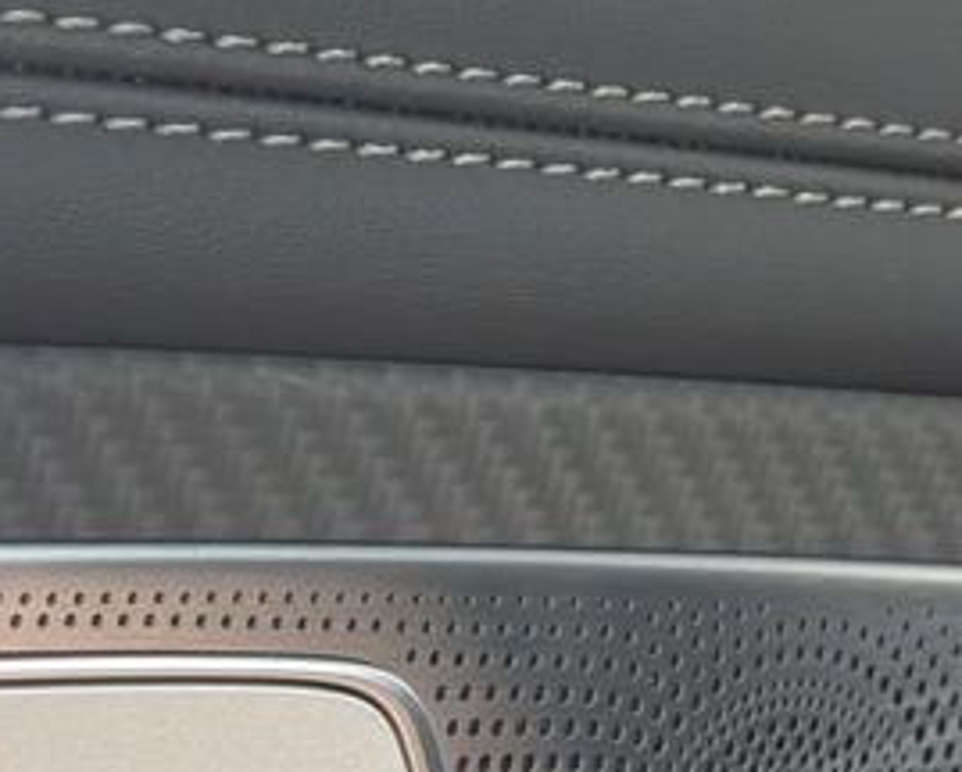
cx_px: 365
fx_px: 4049
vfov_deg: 10.8
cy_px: 726
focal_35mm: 142
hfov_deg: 13.5
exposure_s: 1/111
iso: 646
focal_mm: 6.9
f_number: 1.68
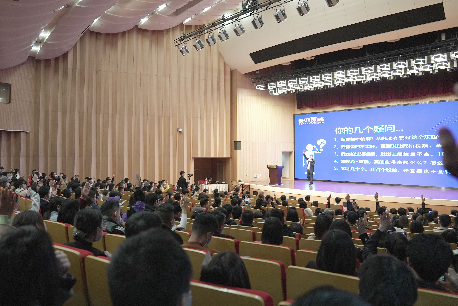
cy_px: 139
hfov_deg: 65.1
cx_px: 195
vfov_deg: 46.4
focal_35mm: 28
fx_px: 356
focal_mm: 24
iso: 1000
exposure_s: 1/100
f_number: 2.8
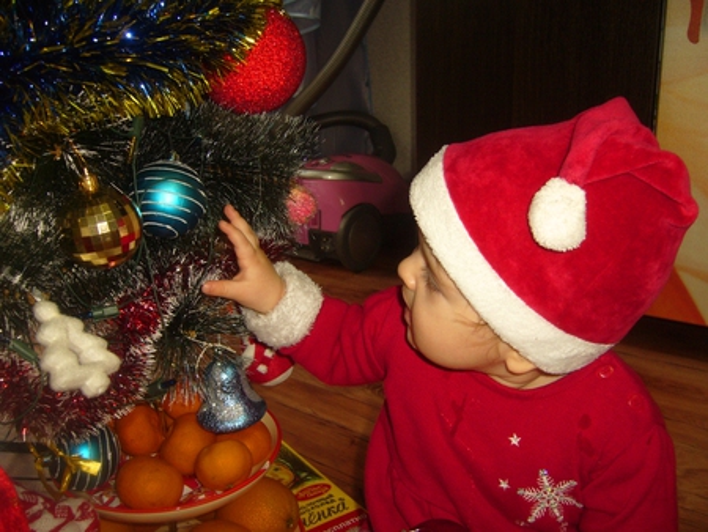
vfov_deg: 40.7
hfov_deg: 52.6
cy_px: 266
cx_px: 354
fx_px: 716
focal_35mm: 35
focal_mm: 5.8
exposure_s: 1/30
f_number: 2.8
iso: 100
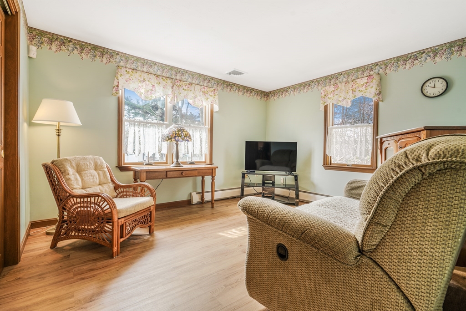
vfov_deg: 73.8
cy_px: 156
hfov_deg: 96.7
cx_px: 233
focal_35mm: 16
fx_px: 207
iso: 100
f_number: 8
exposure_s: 1/8
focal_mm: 16
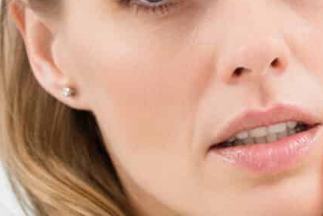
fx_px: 2710
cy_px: 282
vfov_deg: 4.5
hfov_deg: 6.8
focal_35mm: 302
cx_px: 174
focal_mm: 50
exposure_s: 1/200
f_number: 3.5
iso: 125
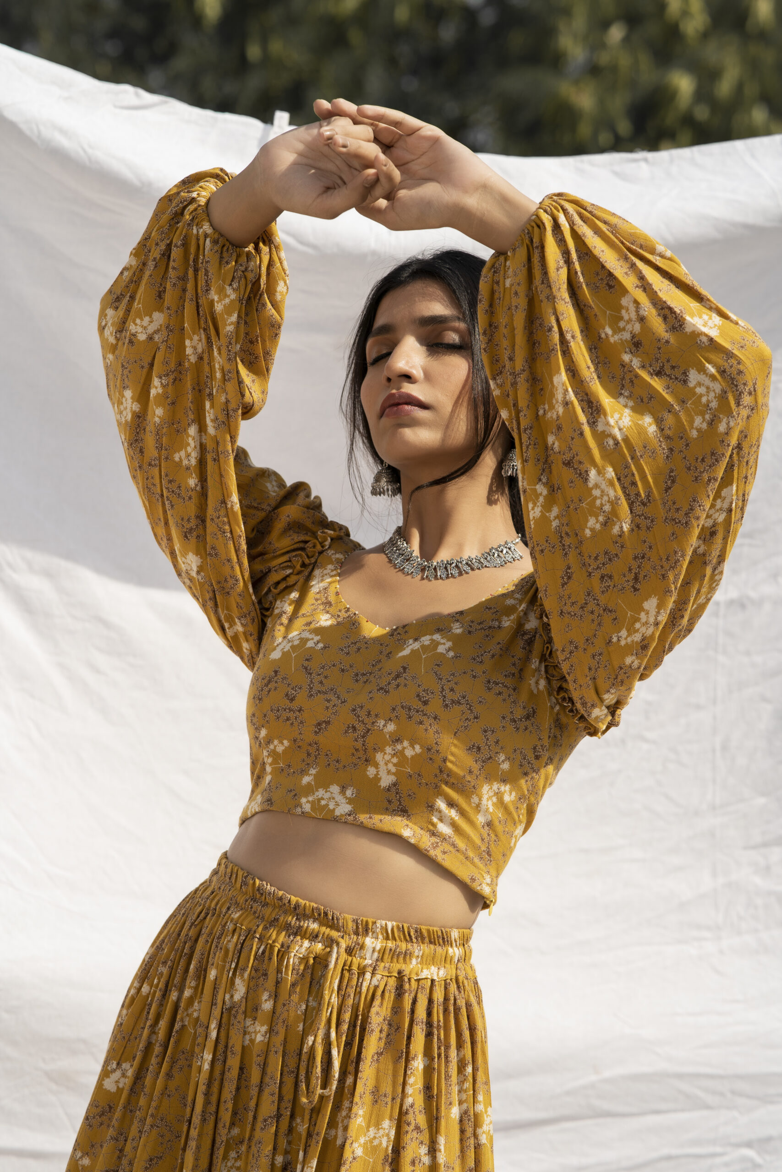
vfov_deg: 23.9
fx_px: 2769
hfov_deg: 16.1
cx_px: 391
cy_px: 586
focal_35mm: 85
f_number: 4.5
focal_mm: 85
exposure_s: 1/800
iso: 100
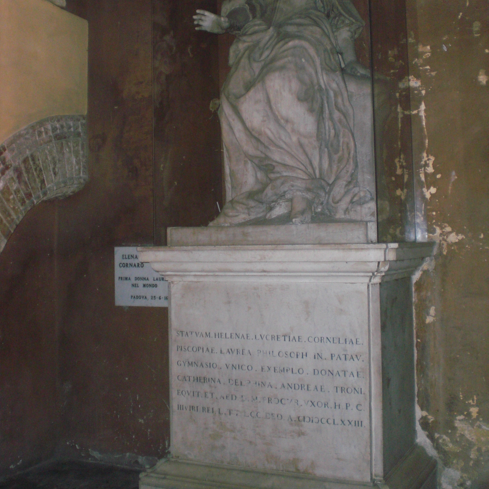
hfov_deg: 37.6
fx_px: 719
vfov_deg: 37.3
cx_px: 246
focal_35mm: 45
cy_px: 175
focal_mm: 6.3
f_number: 3.1
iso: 200
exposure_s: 1/60
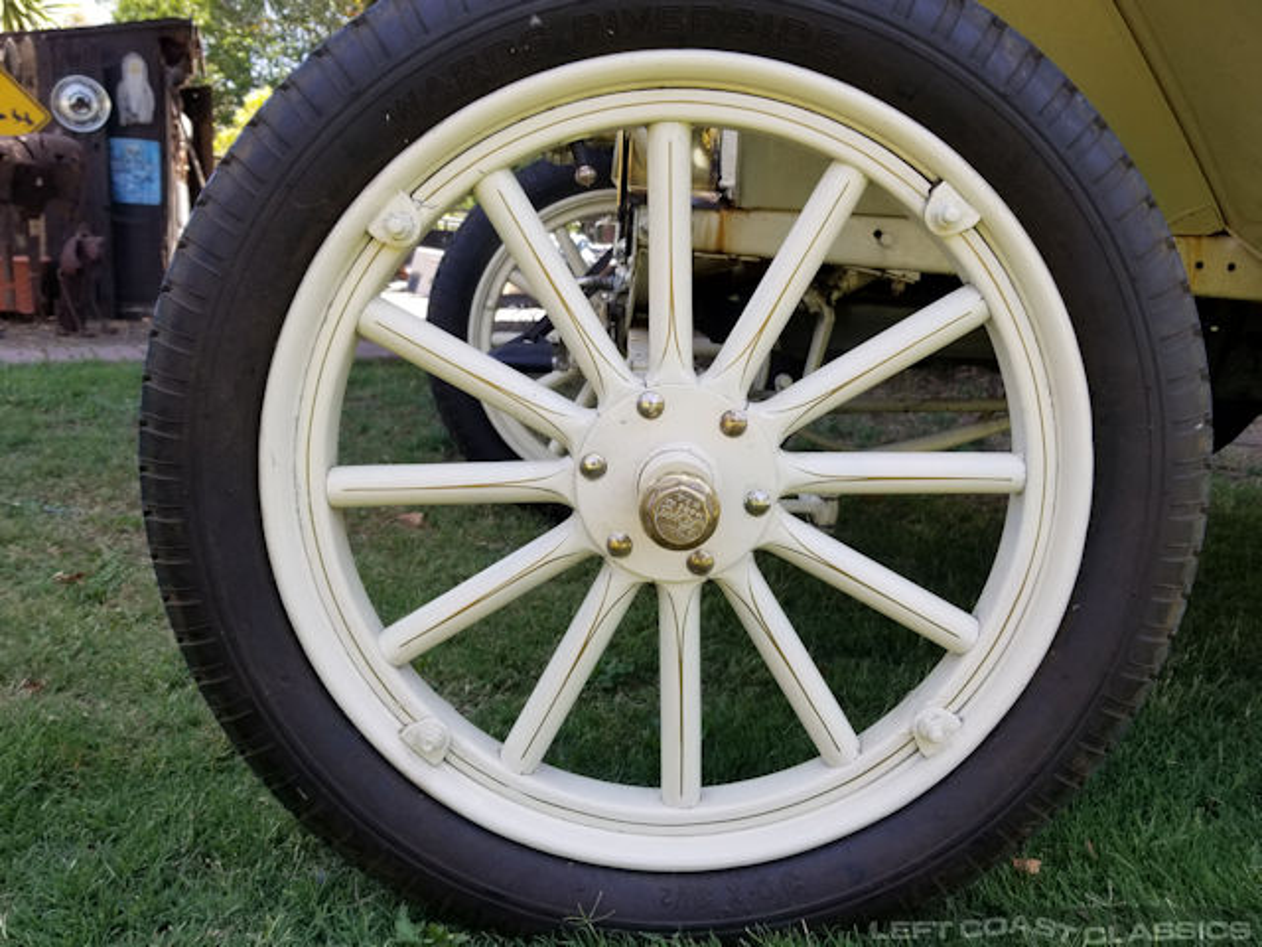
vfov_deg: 53.1
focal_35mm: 26
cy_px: 474
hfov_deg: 67.3
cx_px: 631
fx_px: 948
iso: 50
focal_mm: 4.3
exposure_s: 1/328
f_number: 1.7
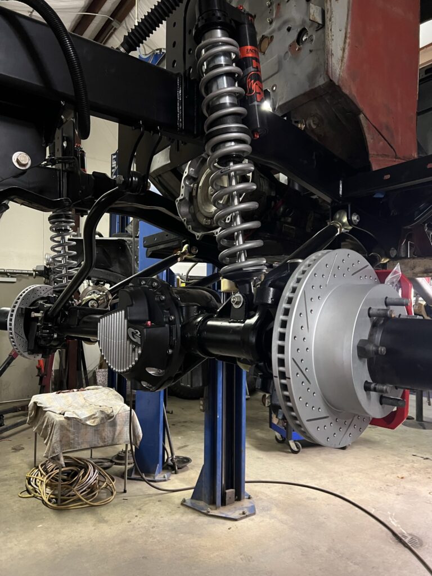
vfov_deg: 67.3
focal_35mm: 26
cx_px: 216
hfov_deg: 53.1
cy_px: 288
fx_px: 433
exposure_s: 1/30
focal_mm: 5.7
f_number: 1.5
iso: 500
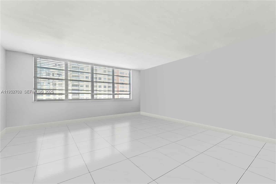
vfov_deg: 77.3
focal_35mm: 15
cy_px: 92
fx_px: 115
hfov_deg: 100.4
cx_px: 138
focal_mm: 10
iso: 160
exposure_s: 1/3
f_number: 9
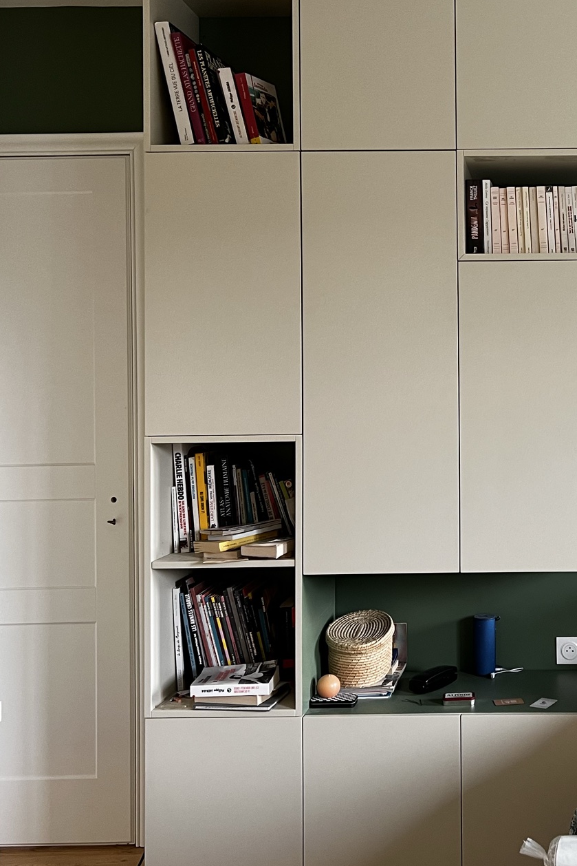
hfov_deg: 29.6
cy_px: 364
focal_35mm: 43
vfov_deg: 45.3
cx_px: 539
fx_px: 1033
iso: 125
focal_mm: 5.7
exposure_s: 1/60
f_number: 1.5
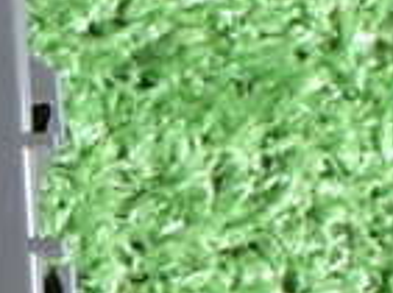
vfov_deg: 11.5
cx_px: -298
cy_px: 260
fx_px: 1449
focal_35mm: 128
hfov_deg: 13.9
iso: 500
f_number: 2.3
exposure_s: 1/125
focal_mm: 5.4
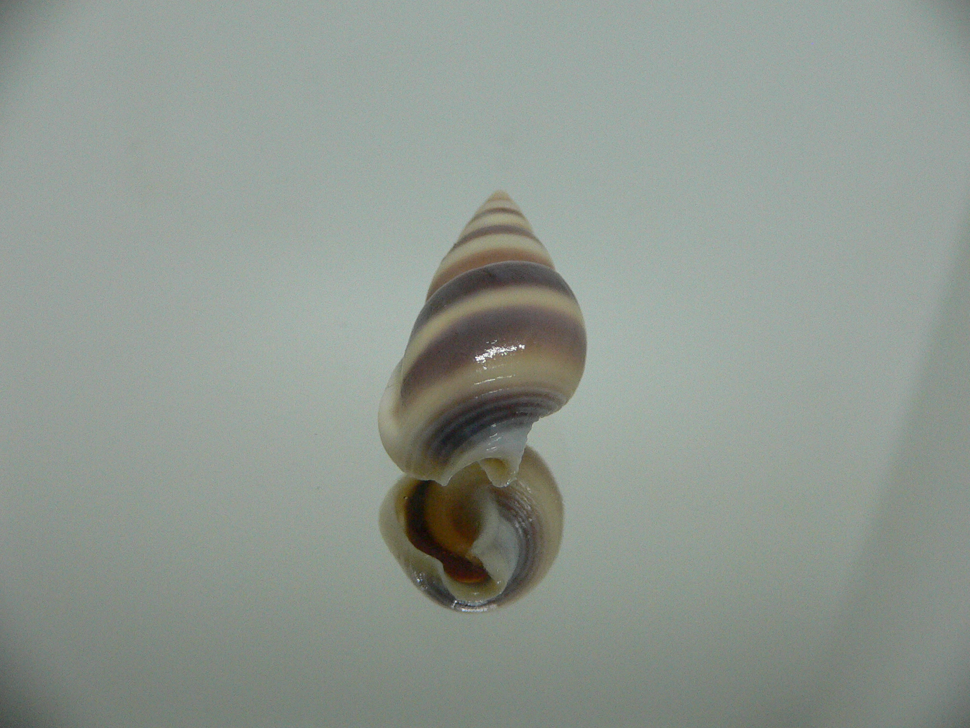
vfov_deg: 40.7
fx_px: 981
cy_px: 364
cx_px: 485
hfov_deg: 52.6
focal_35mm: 35
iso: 200
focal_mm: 4.6
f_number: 2.8
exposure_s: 1/60
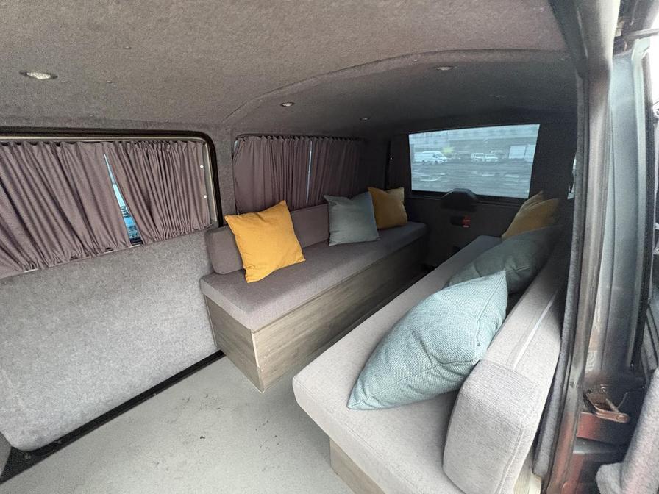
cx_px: 330
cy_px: 247
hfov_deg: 102.1
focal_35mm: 14
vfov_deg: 85.7
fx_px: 267
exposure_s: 1/54
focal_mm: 2.22
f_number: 2.2
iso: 1000
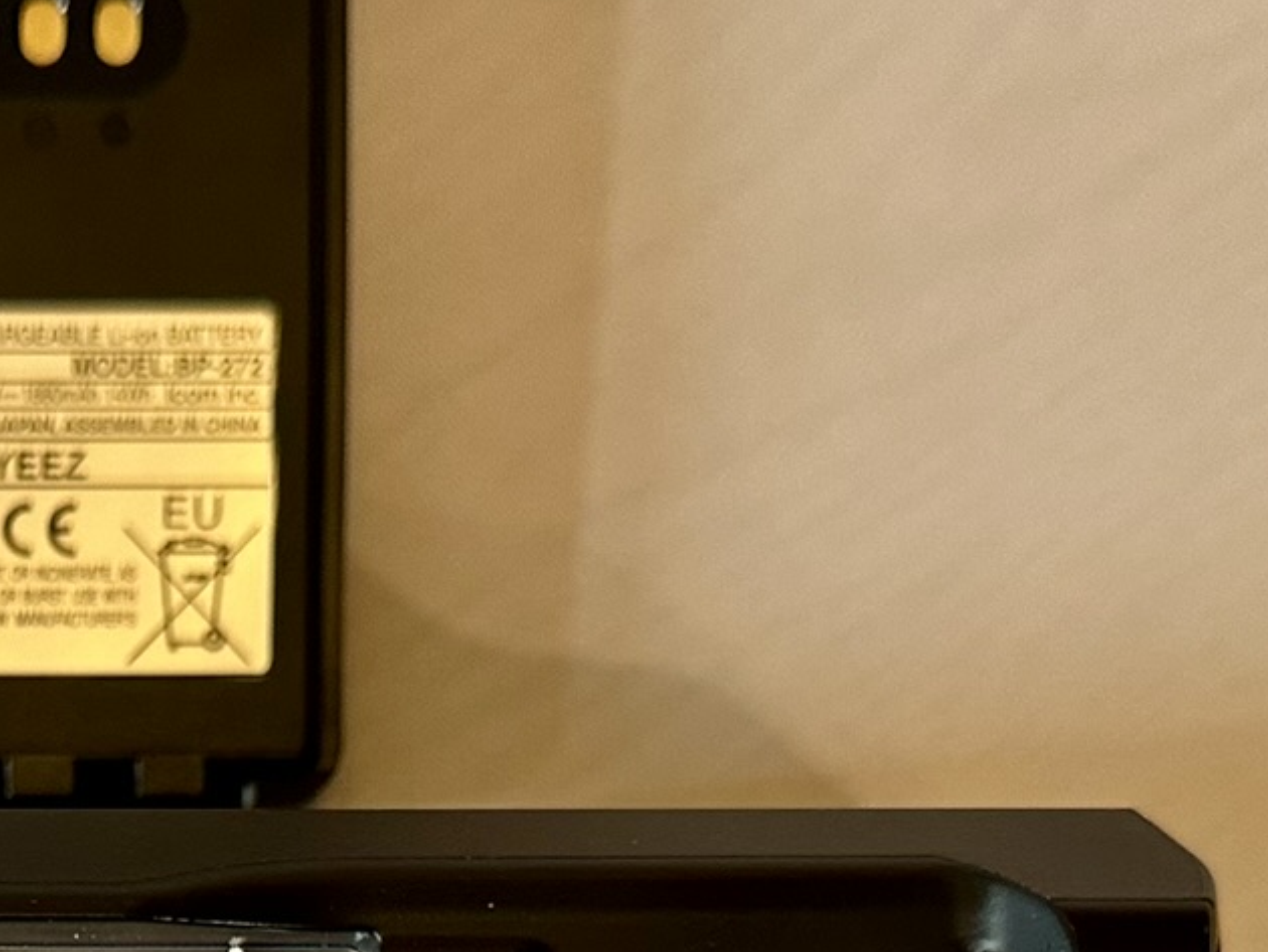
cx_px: 24
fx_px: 2858
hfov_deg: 24.0
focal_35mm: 78
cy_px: 1346
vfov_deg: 17.4
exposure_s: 1/58
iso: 320
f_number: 1.78
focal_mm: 6.86
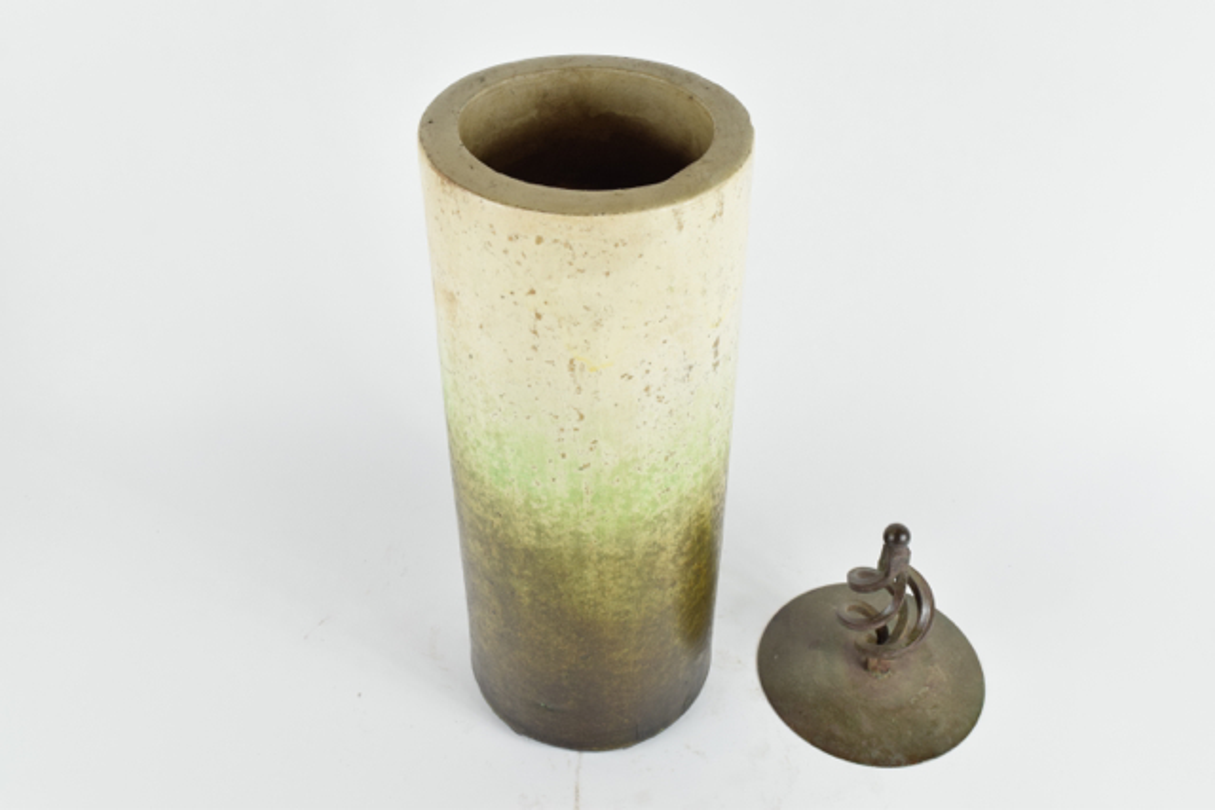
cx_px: 608
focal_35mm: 38
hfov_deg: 51.3
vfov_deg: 35.5
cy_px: 405
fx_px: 1266
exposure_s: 1/125
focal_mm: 25
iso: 800
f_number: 10
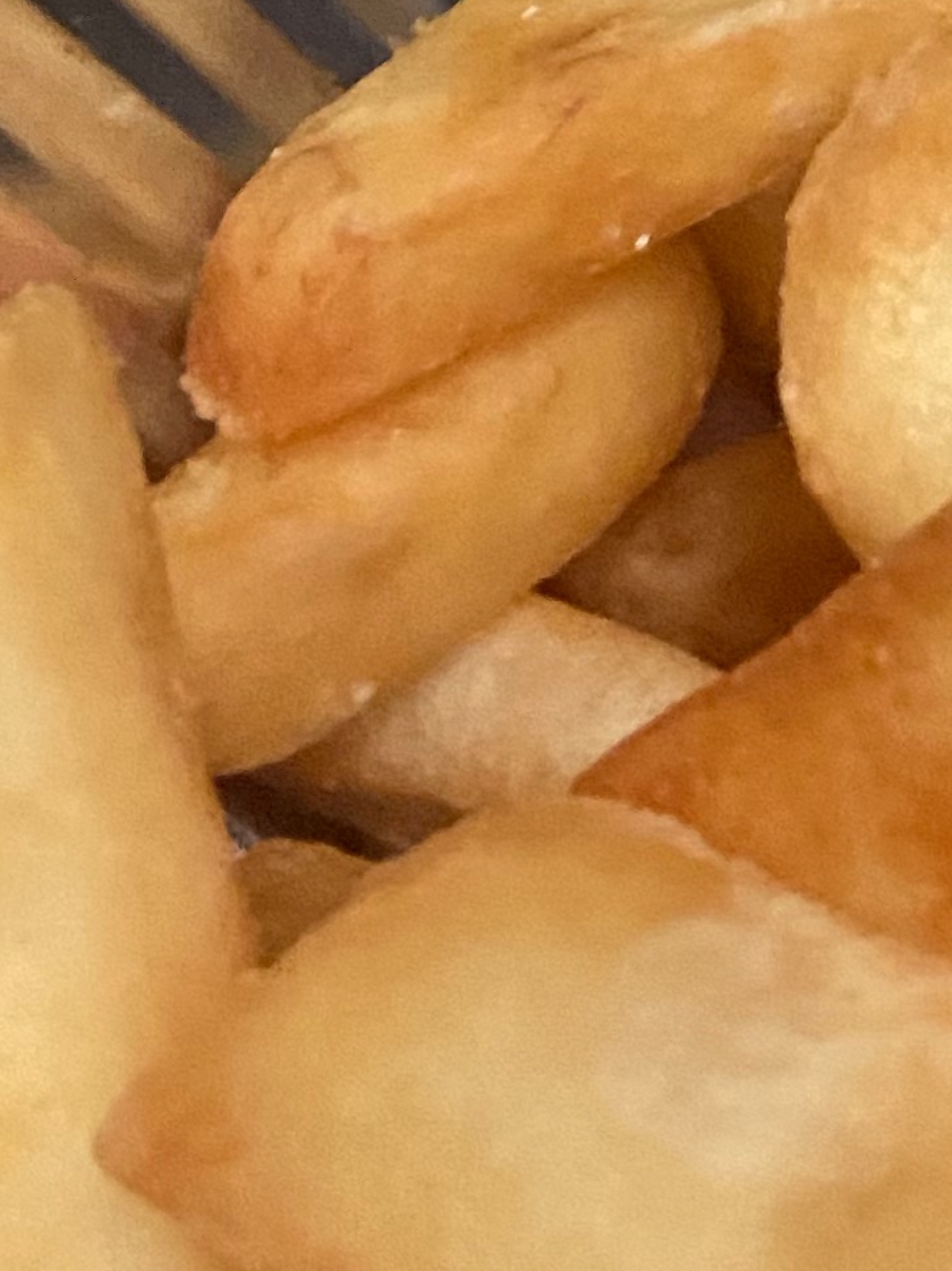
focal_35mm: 109
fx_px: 3999
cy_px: -562
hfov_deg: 12.7
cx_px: 1549
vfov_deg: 16.6
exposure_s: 1/30
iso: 640
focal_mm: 4.25
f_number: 1.8
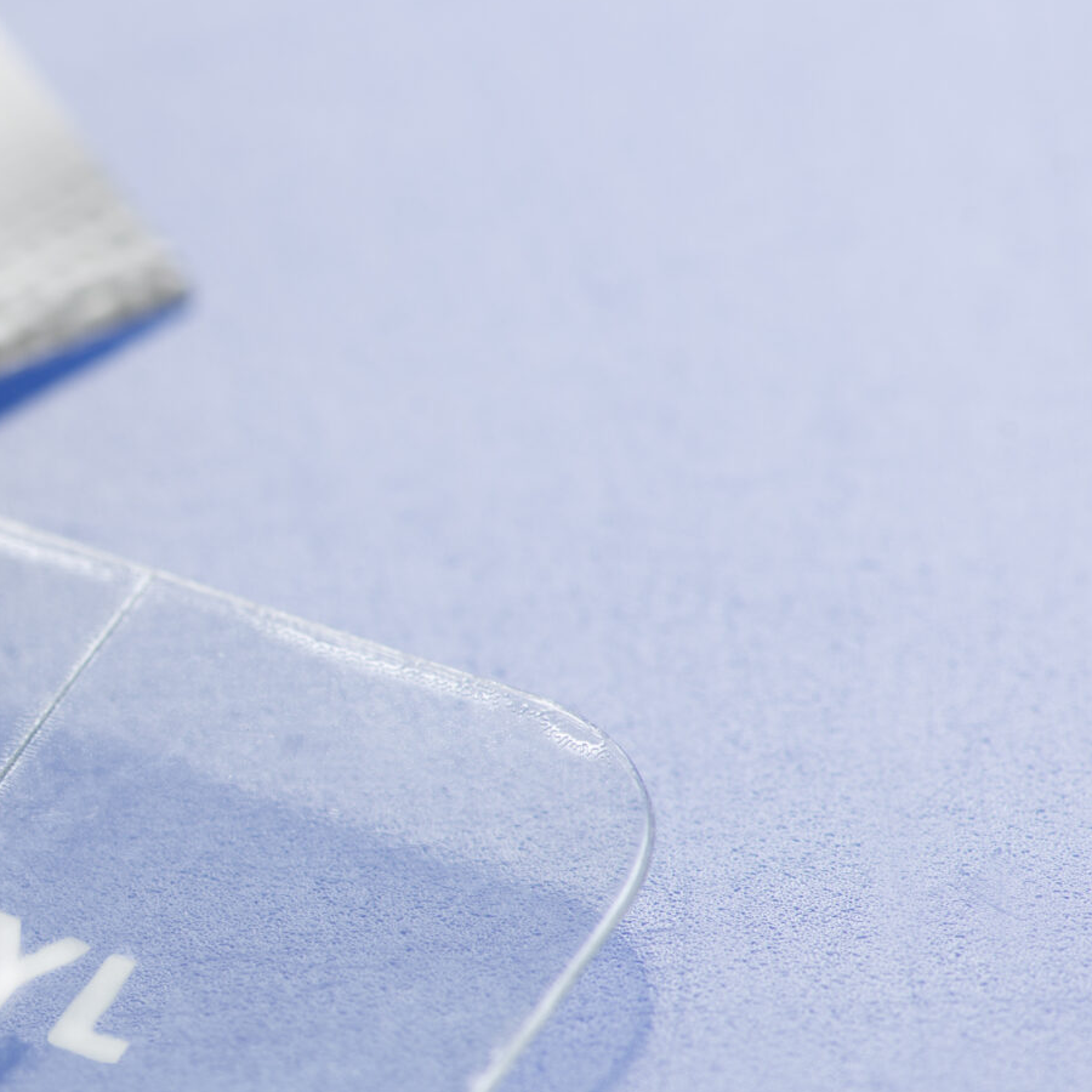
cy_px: 826
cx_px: -372
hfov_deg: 6.8
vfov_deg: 6.9
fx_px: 9065
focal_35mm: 254
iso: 100
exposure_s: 1/50
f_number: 11
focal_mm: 105
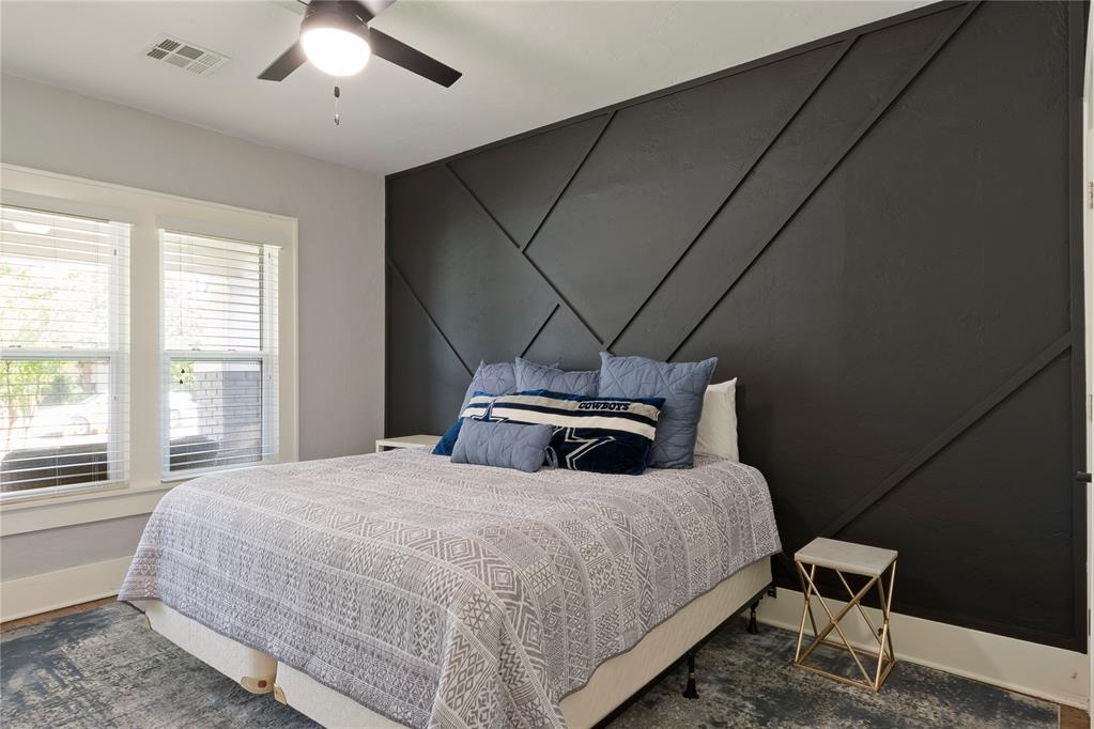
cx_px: 547
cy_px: 364
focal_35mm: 20
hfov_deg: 84.0
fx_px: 608
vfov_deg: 61.9
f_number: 8
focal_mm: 10
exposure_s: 3
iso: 200
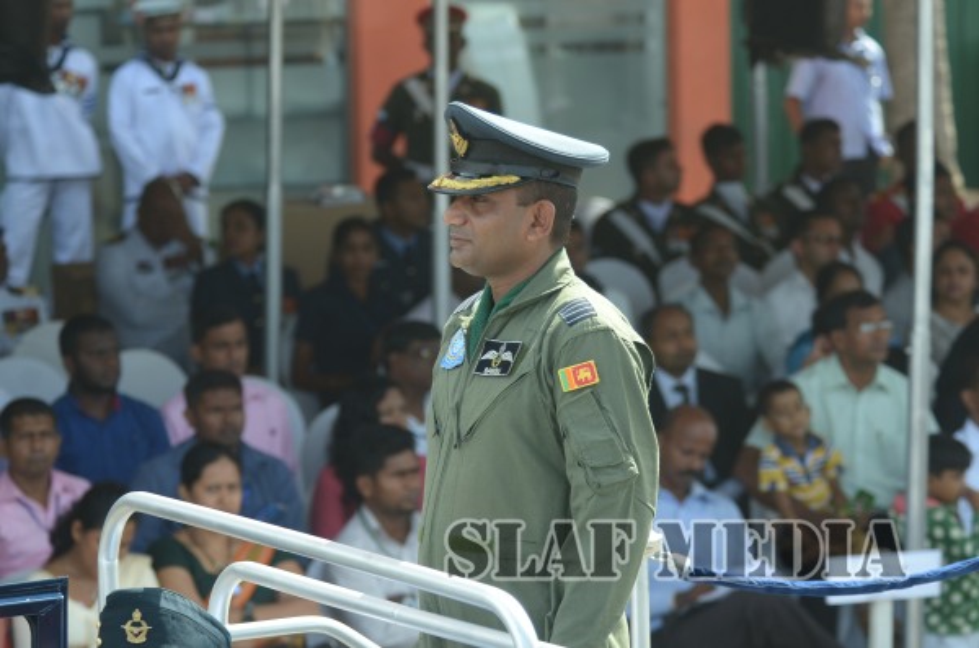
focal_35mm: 202
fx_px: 5494
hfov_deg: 10.2
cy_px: 324
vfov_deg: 6.7
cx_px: 490
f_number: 5
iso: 200
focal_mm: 135
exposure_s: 1/320
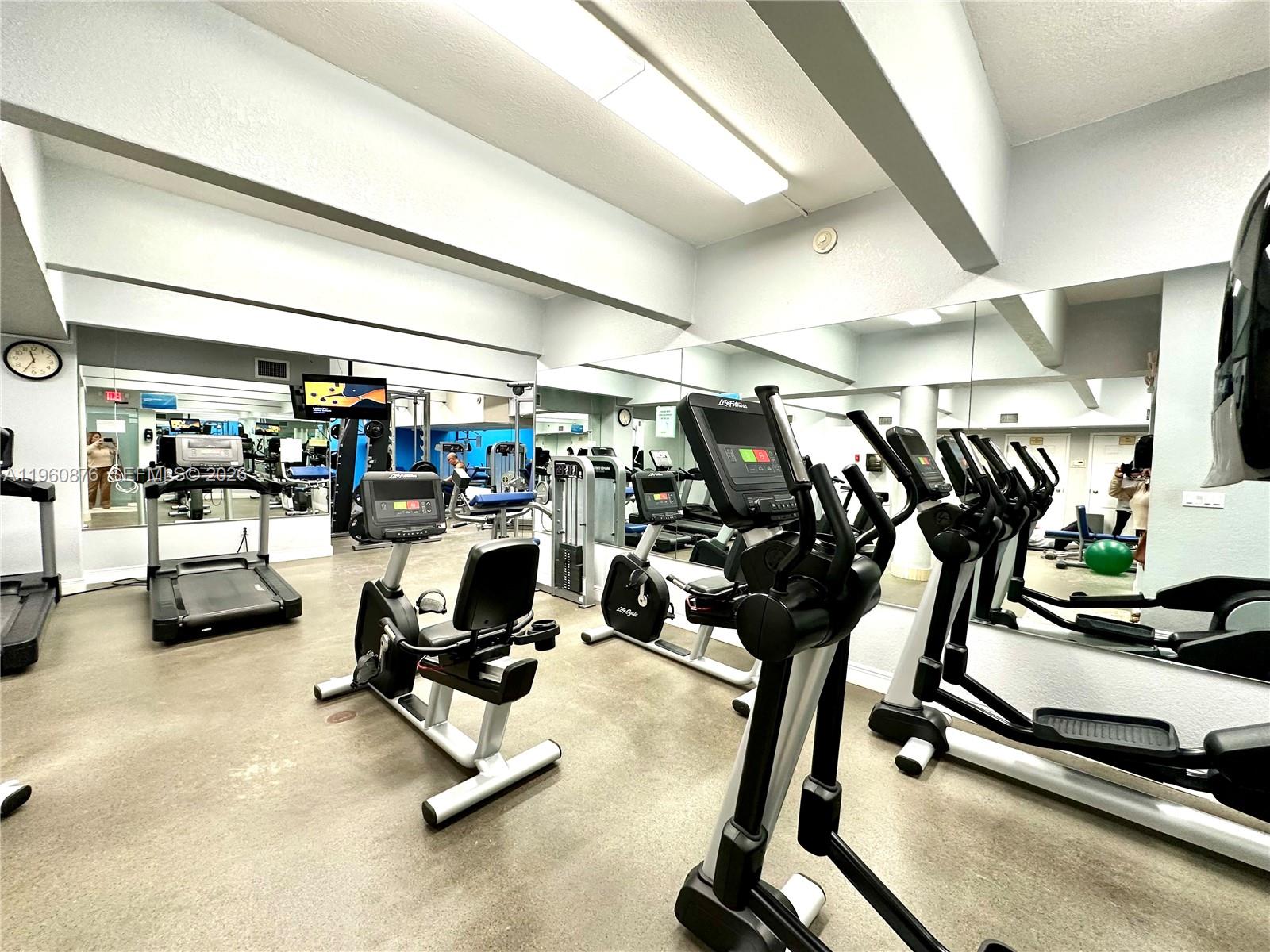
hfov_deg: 102.1
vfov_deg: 85.7
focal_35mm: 14
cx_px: 635
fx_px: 514
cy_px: 476
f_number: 2.2
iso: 200
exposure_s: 1/60
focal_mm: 2.22
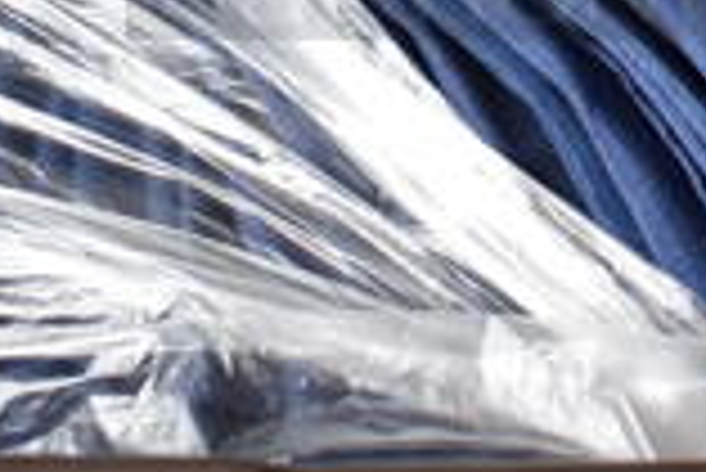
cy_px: -198
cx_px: 630
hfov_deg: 19.1
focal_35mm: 105
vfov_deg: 12.5
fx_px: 2061
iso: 1000
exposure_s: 1/125
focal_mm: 18
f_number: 3.5
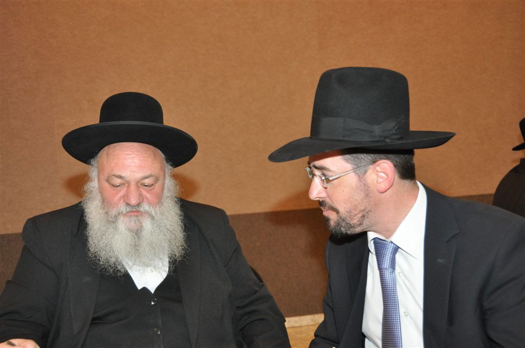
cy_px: 174
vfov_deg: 28.0
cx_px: 262
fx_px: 699
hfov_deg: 41.2
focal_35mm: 48
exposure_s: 1/60
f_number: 4
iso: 800
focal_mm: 32
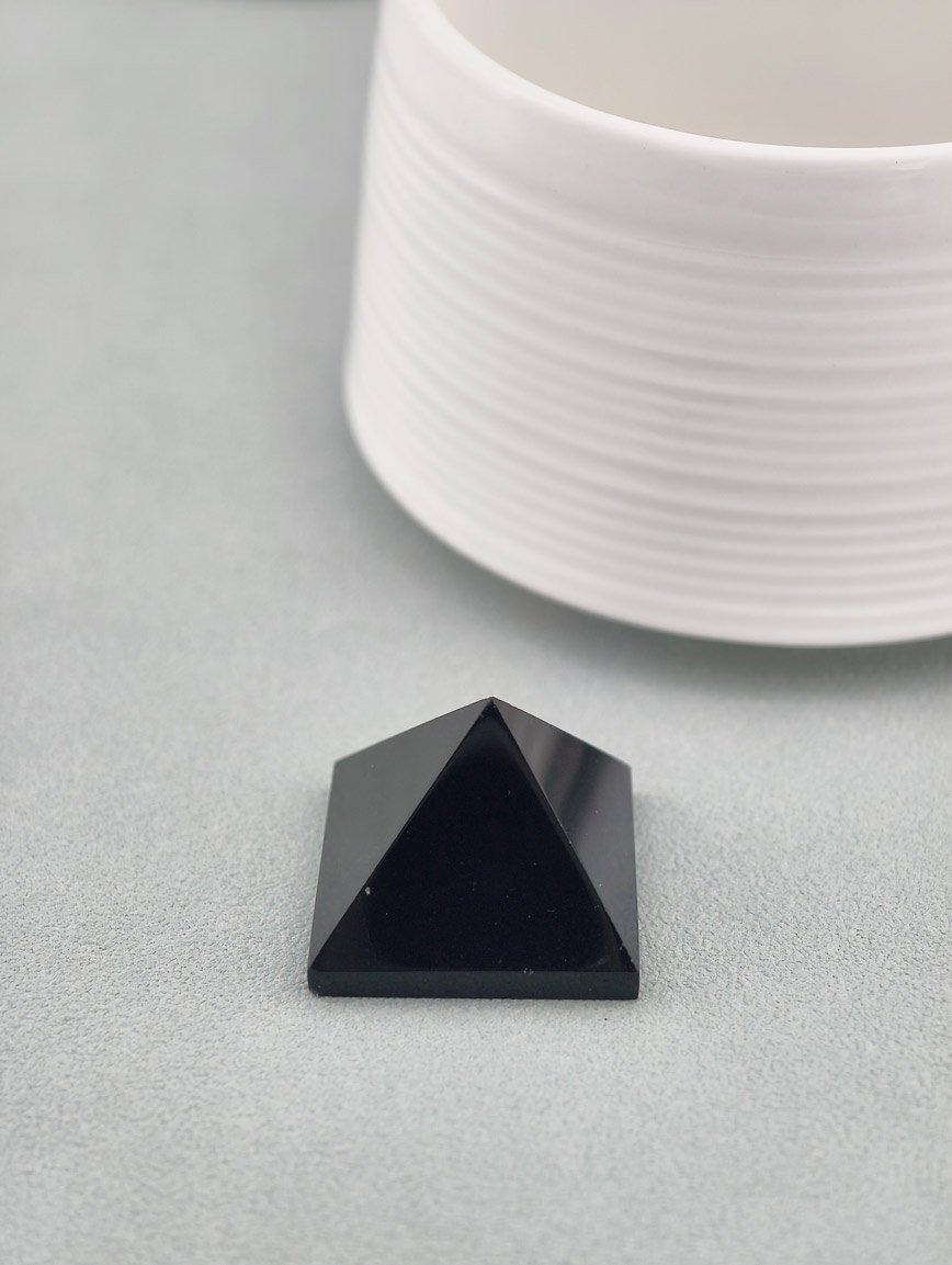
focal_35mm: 85
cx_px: 476
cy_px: 632
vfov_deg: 23.0
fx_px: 3109
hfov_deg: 17.4
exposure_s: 1/160
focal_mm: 22.48
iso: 125
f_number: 2.67
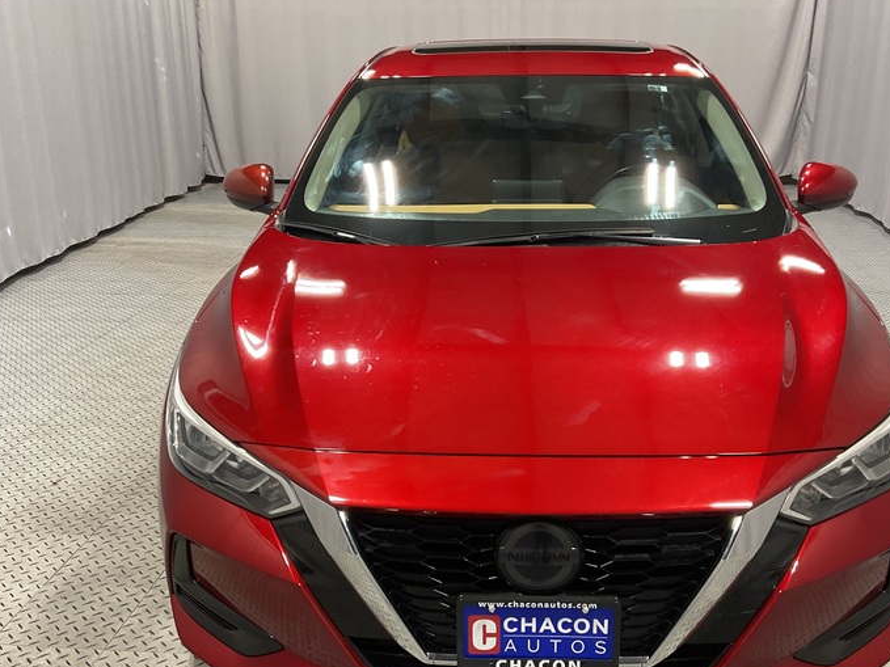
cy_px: 414
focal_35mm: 41
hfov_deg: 45.7
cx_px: 489
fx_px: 1054
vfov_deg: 35.0
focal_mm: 3
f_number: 1.8
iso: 100
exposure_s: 1/60
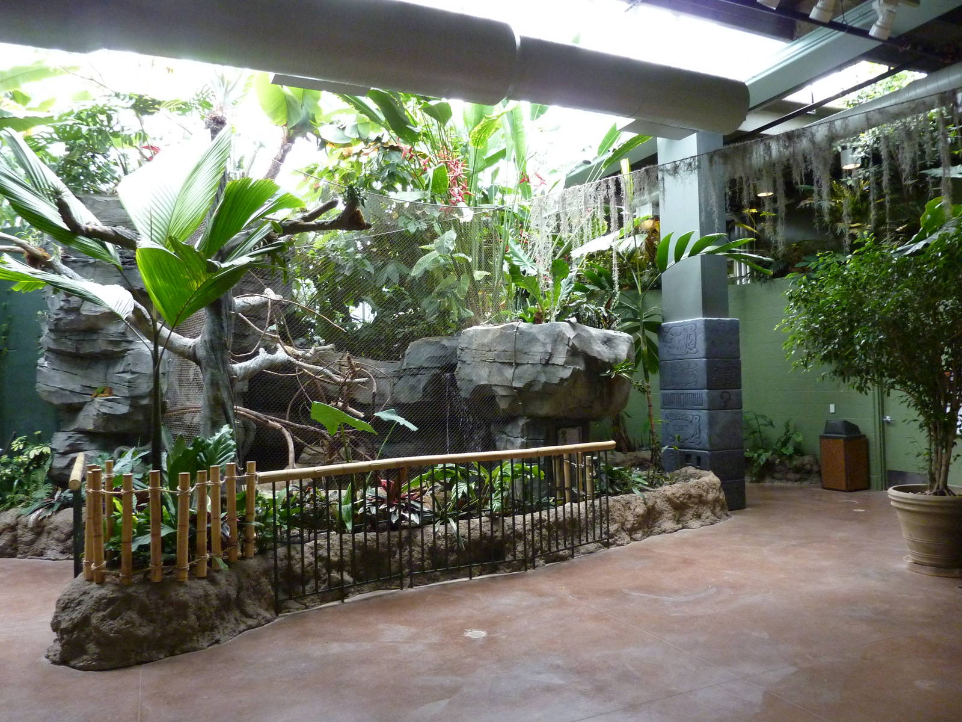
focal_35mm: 25
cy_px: 361
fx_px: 695
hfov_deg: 69.4
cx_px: 481
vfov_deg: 54.9
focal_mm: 4.1
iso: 400
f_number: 3.3
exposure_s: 1/125
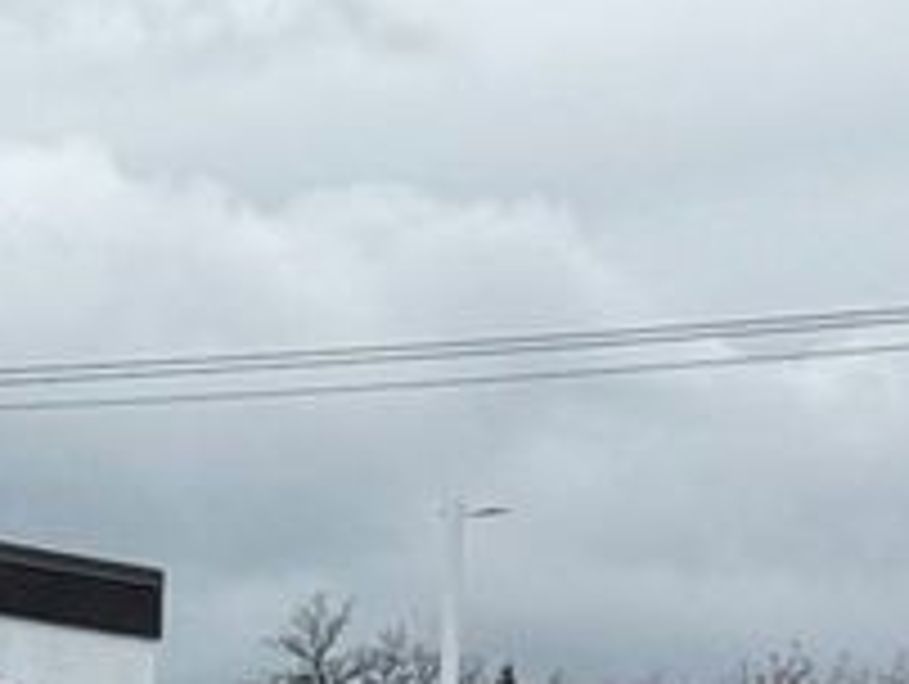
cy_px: 1638
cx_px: -1269
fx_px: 6389
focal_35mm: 243
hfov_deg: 7.6
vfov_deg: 5.9
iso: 64
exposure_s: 1/2717
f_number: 1.78
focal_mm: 6.76
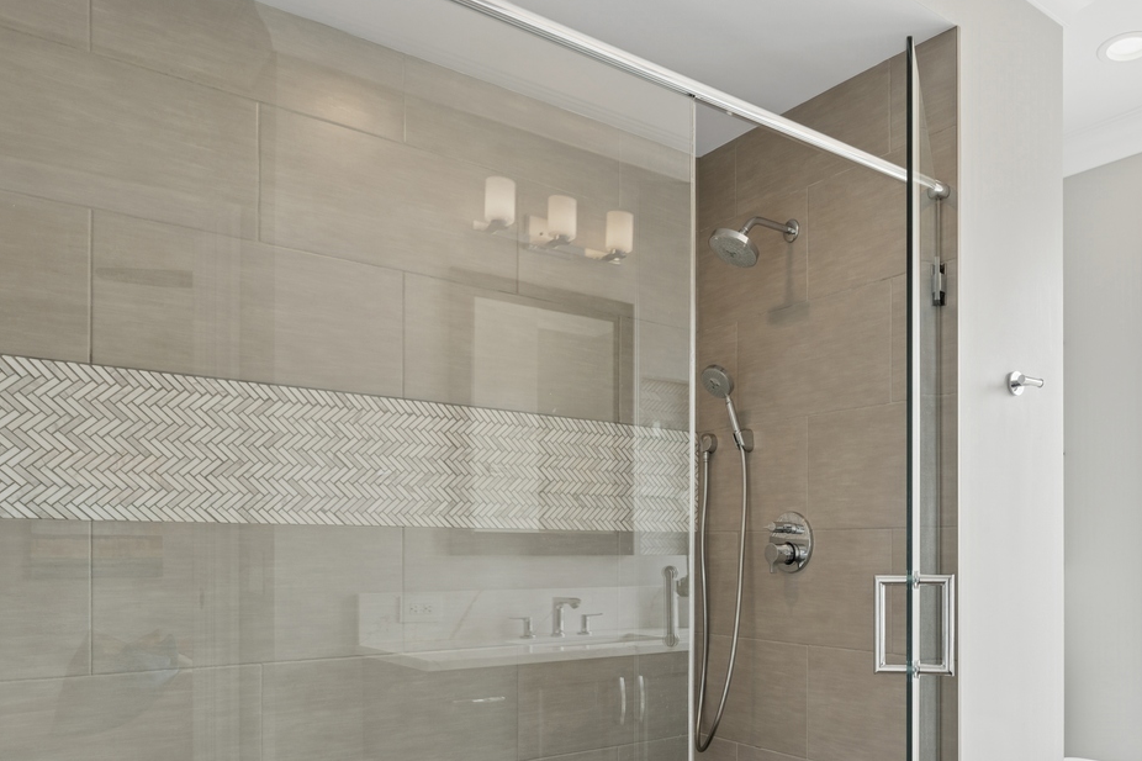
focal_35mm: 28
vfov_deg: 44.9
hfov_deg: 62.7
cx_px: 818
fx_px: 888
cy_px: 569
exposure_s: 1/125
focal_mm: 16
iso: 320
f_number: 8
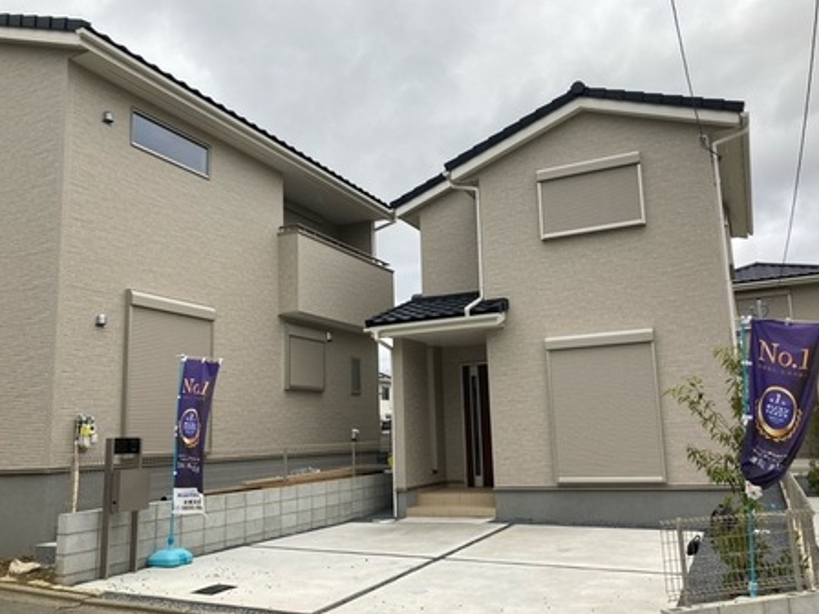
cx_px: 437
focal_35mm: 30
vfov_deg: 46.8
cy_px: 316
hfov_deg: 59.9
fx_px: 710
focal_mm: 3.99
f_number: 1.8
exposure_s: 1/303
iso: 20
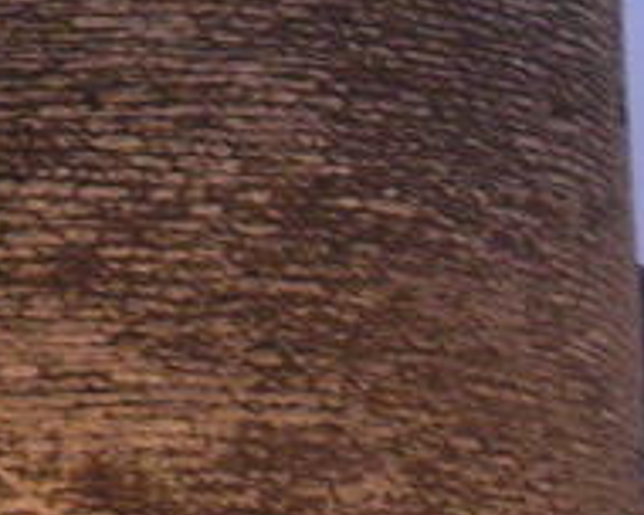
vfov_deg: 8.6
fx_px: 3355
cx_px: 69
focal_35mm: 176
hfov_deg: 10.9
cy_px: -217
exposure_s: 1/4.5
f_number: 2.8
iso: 400
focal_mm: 5.8
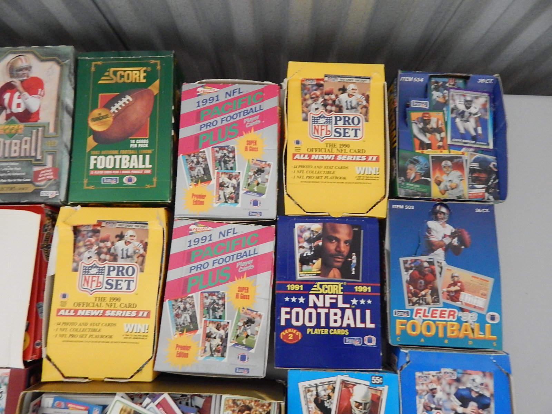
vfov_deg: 61.1
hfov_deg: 76.4
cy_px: 207
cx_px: 276
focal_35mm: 22
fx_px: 351
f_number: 3
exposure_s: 1/8
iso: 720
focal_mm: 4
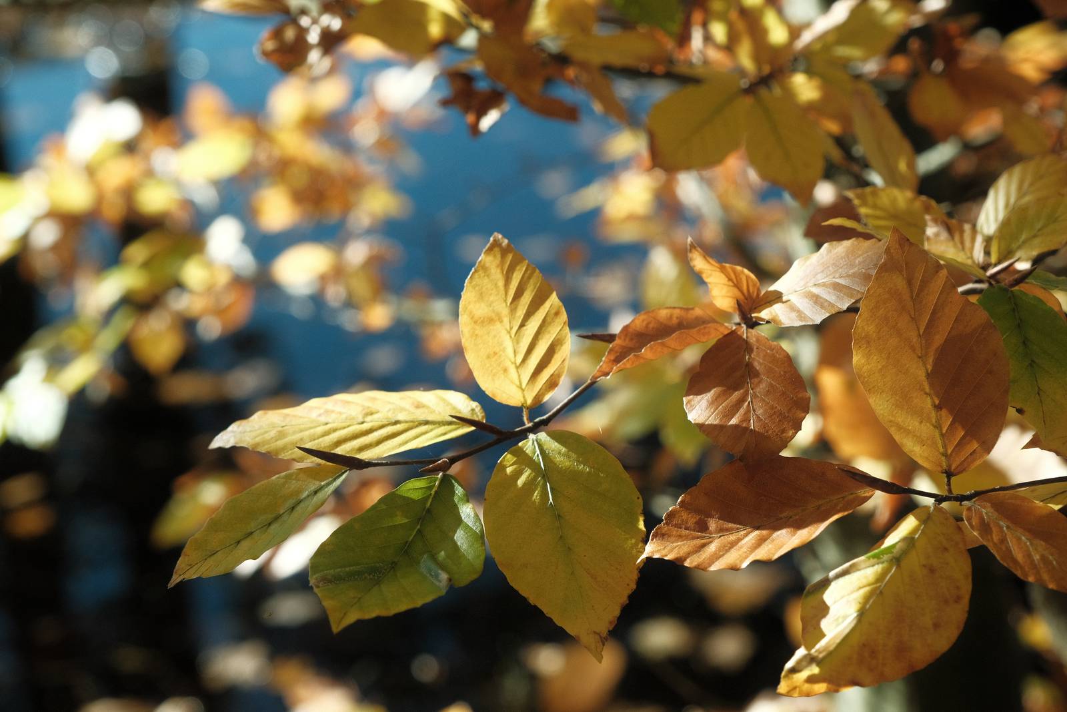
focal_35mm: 64
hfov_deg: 31.4
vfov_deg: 21.2
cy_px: 356
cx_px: 534
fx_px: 1897
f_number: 5.6
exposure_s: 1/800
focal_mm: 42.9
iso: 640
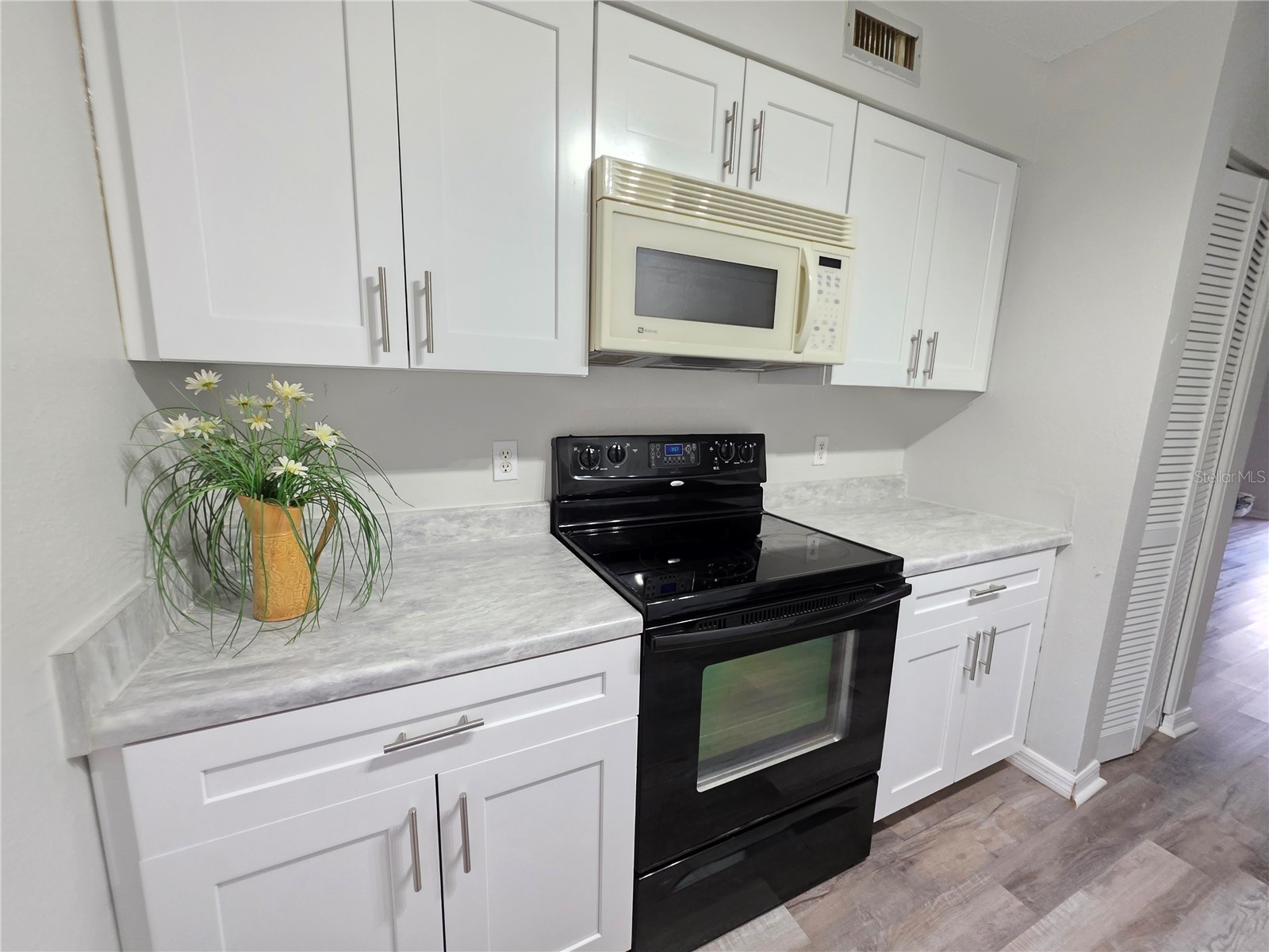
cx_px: 634
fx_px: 477
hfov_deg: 106.2
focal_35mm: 13
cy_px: 476
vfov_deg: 89.9
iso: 500
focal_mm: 2.2
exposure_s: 1/60
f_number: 1.9
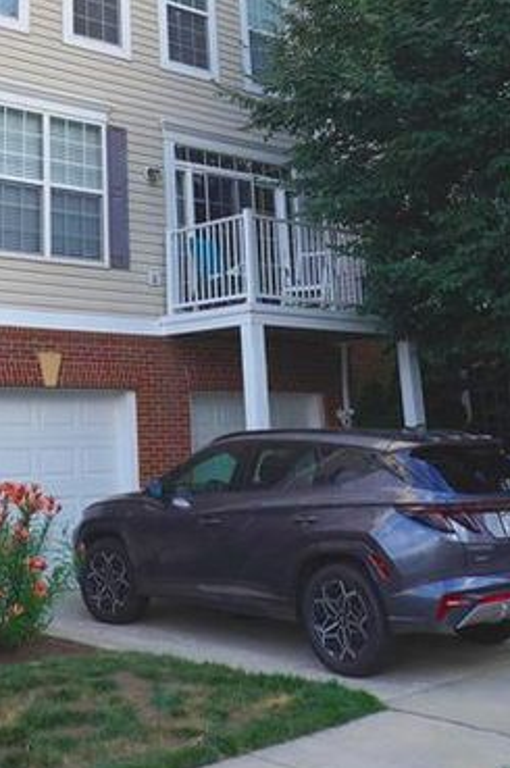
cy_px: 116
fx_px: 1044
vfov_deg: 38.3
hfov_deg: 27.0
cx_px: 117
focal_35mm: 49
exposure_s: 1/100
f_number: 4.5
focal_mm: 16
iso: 100
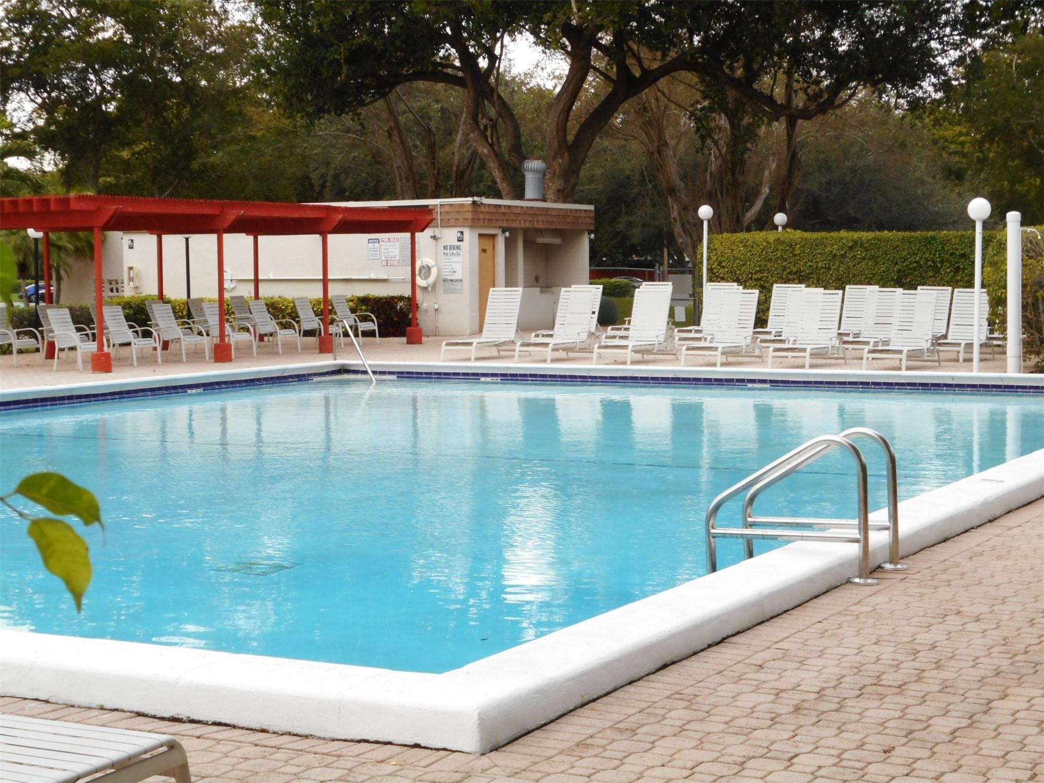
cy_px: 392
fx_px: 2021
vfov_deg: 21.9
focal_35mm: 67
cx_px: 522
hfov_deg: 29.0
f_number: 5.3
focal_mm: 12
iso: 160
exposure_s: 1/60
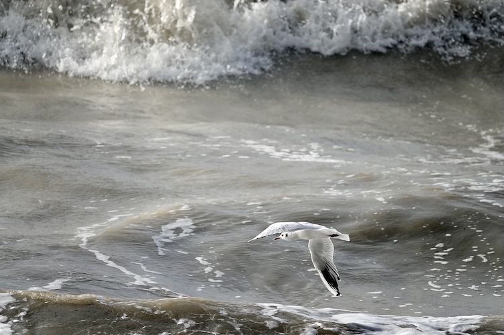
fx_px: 6894
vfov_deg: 2.8
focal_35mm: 493
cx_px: 252
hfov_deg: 4.2
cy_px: 168
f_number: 4
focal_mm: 180.69
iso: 640
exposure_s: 1/4000
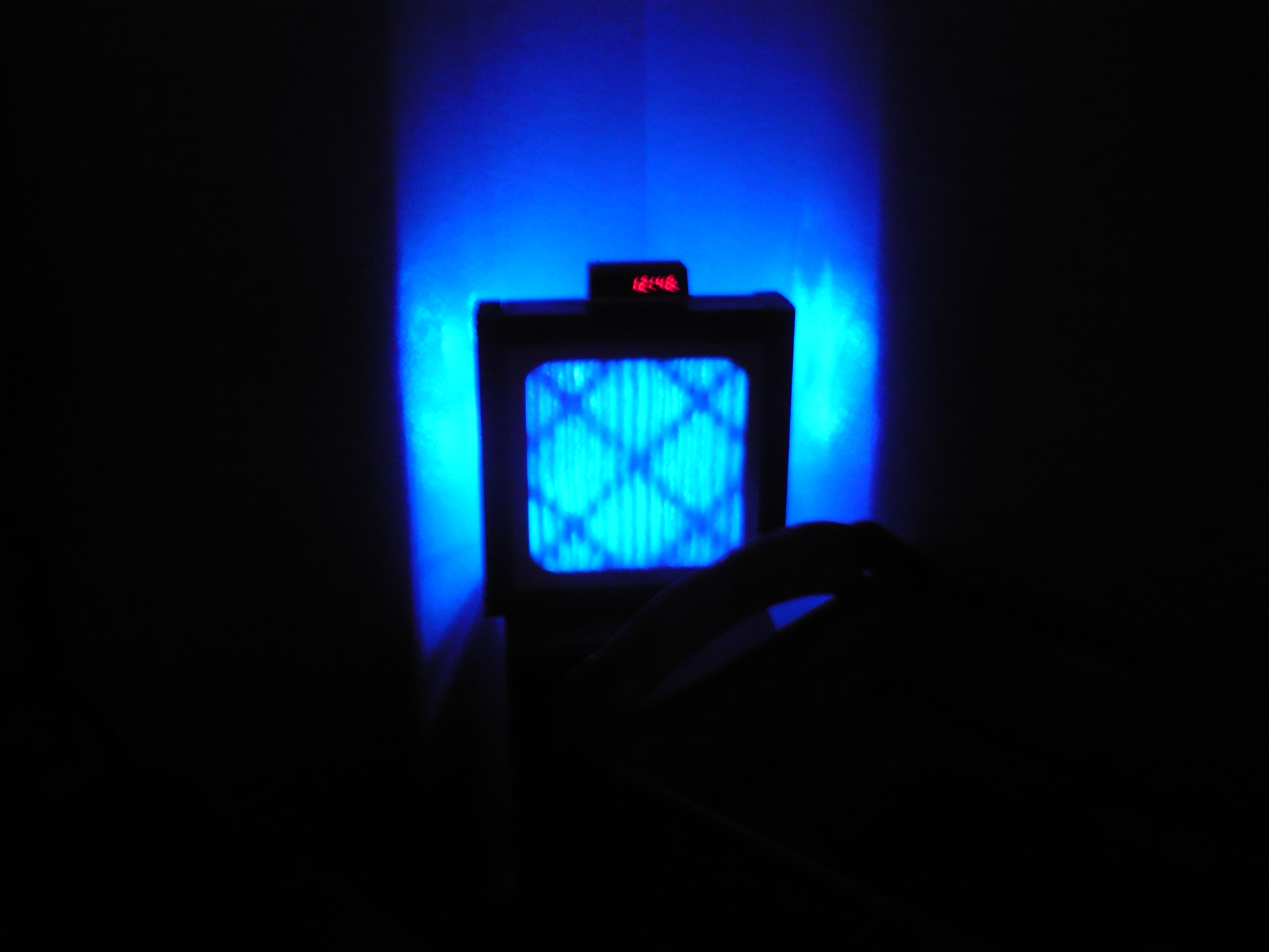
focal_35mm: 33
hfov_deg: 55.4
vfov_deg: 42.9
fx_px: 1210
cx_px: 634
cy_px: 476
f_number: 2.8
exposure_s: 1/2.5
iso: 400
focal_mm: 5.5
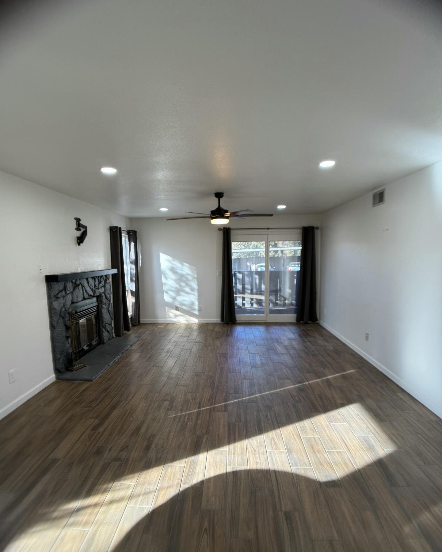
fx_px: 425
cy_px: 292
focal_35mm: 26
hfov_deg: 54.9
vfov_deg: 66.0
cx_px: 213
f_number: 1.78
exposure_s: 1/120
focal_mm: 6.76
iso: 125
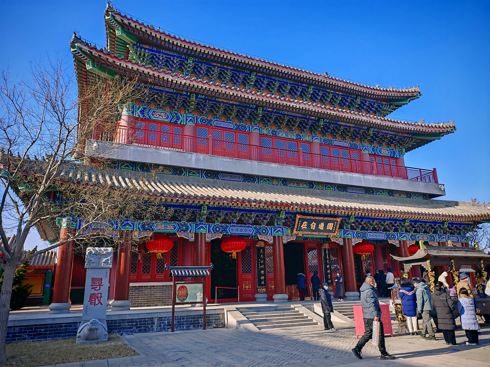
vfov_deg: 51.4
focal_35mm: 27
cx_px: 245
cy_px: 184
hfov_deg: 65.3
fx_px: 382
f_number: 1.8
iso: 50
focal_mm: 6.14
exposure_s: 1/568
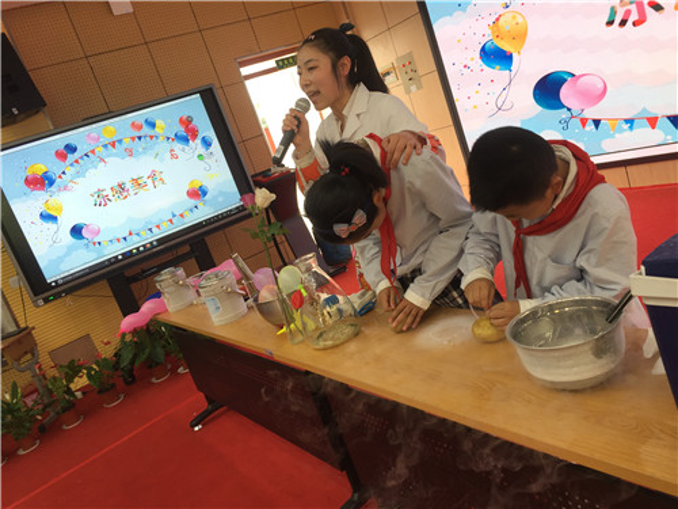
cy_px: 254
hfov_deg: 61.7
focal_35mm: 29
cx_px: 339
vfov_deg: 48.2
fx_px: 568
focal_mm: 4.15
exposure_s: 1/50
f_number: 2.2
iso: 40
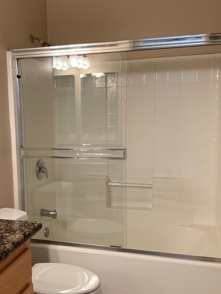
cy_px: 159
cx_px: 79
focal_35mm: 39
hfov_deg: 36.5
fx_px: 332
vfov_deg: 47.8
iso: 100
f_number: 1.8
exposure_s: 1/60
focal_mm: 4.25
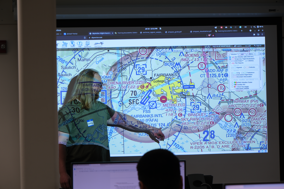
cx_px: 142
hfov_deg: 17.9
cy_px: 94
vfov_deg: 12.0
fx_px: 899
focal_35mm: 114
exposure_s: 1/18
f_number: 5
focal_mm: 76.3
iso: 125
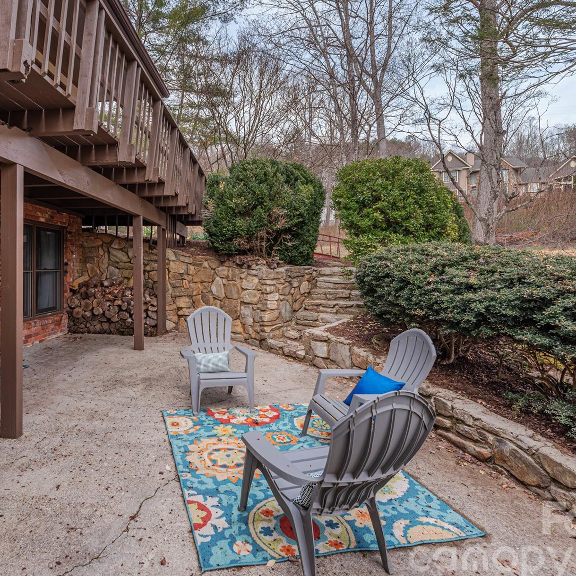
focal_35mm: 20
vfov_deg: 74.8
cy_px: 272
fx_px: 377
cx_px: 209
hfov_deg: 73.3
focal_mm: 14
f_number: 7.1
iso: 320
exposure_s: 1/320
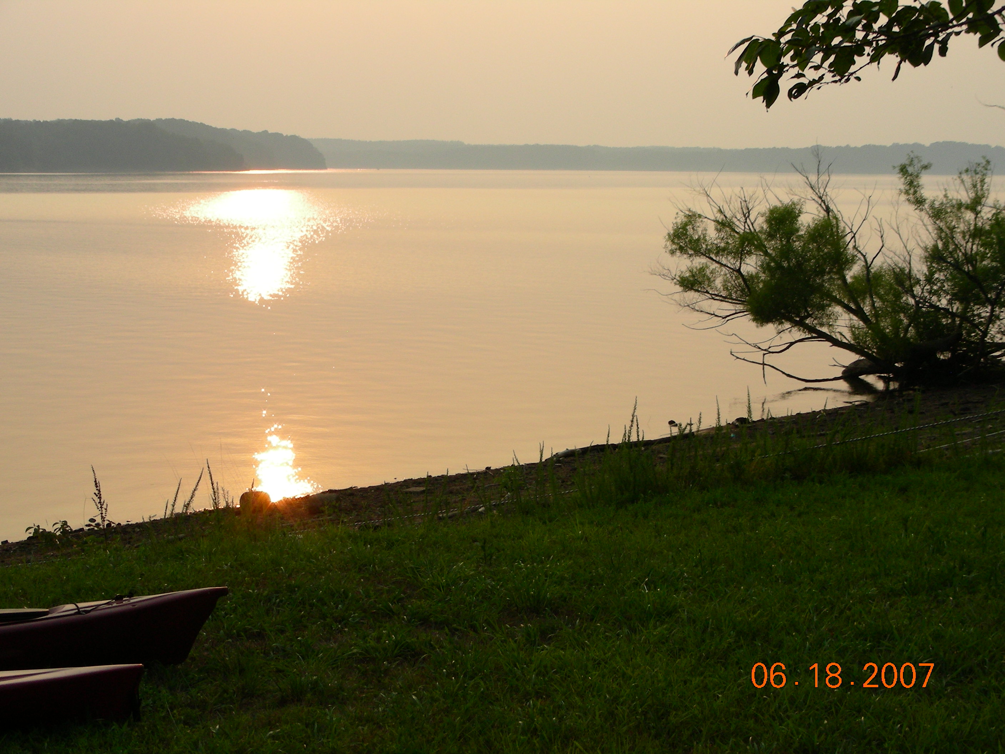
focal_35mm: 70
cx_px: 502
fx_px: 2032
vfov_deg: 21.0
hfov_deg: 27.8
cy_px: 377
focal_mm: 11.7
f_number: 4
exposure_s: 1/423
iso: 50
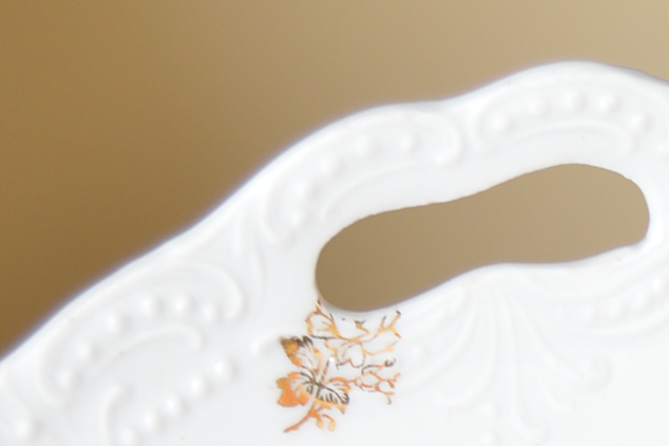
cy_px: 903
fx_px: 3436
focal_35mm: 185
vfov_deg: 7.1
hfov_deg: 10.9
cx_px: 848
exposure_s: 1/200
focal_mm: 26
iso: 200
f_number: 4
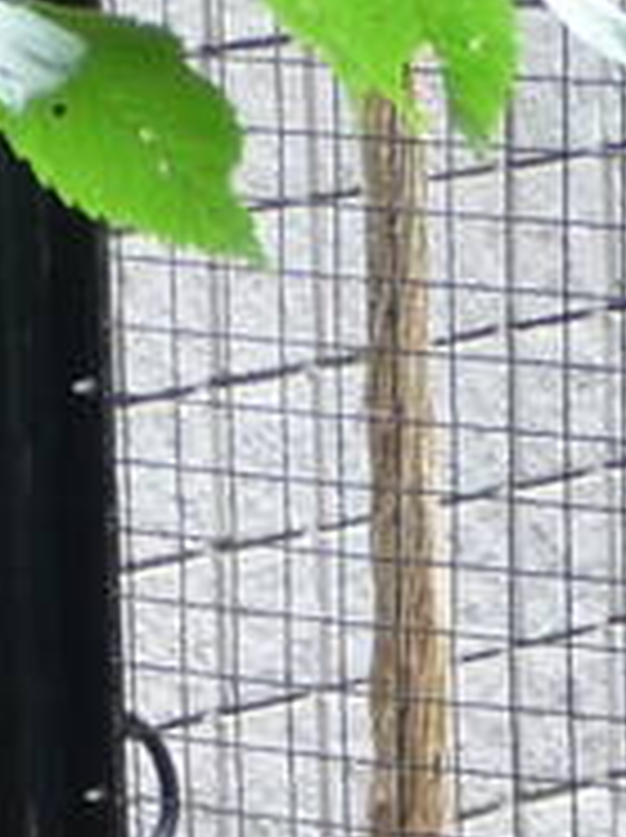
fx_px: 10416
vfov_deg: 4.5
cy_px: 1827
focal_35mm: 431
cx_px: 968
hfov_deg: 3.4
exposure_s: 1/40
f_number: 4.2
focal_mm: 8.5
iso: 125
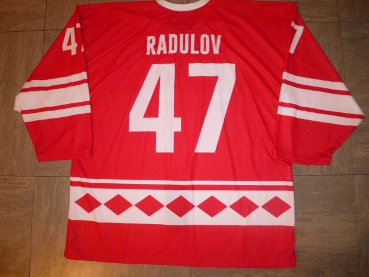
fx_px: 267
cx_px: 180
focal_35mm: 25
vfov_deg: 54.9
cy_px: 137
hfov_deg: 69.4
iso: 800
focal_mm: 4.3
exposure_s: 1/60
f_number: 2.8
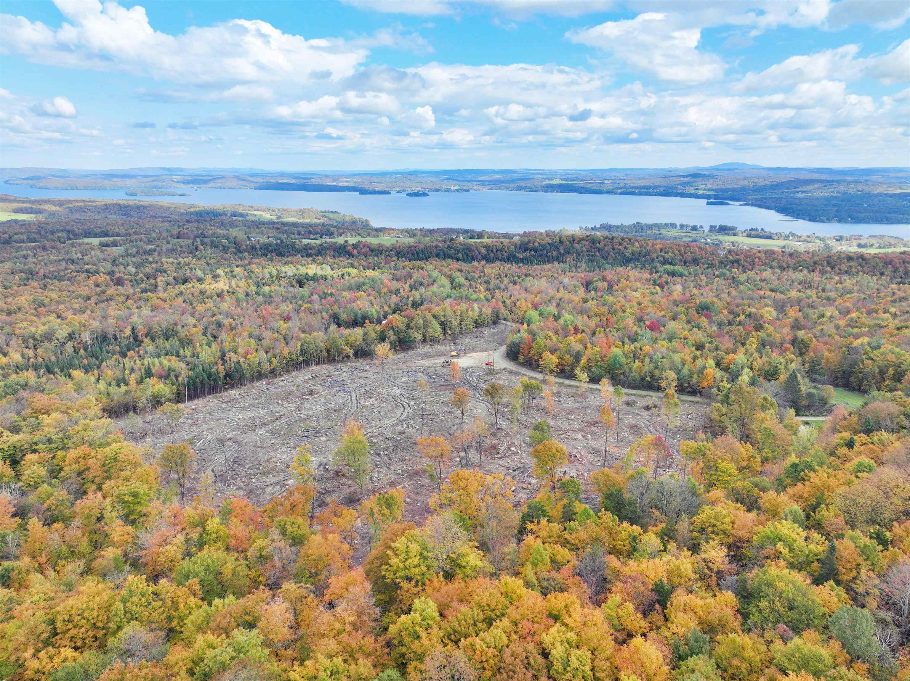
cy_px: 340
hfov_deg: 71.6
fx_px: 631
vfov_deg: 56.8
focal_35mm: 24
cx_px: 455
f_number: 2.8
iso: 210
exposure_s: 1/1600
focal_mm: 12.29
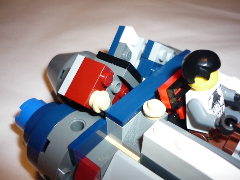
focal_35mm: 33
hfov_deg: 55.3
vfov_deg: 43.0
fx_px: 229
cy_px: 90
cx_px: 120
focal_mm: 5.5
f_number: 2.8
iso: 100
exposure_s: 1/30
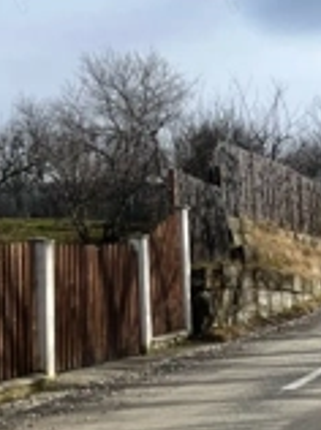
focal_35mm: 66
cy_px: 182
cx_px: -63
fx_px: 818
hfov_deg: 20.7
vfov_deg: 29.4
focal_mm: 5.1
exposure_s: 1/4651
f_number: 1.6
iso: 50
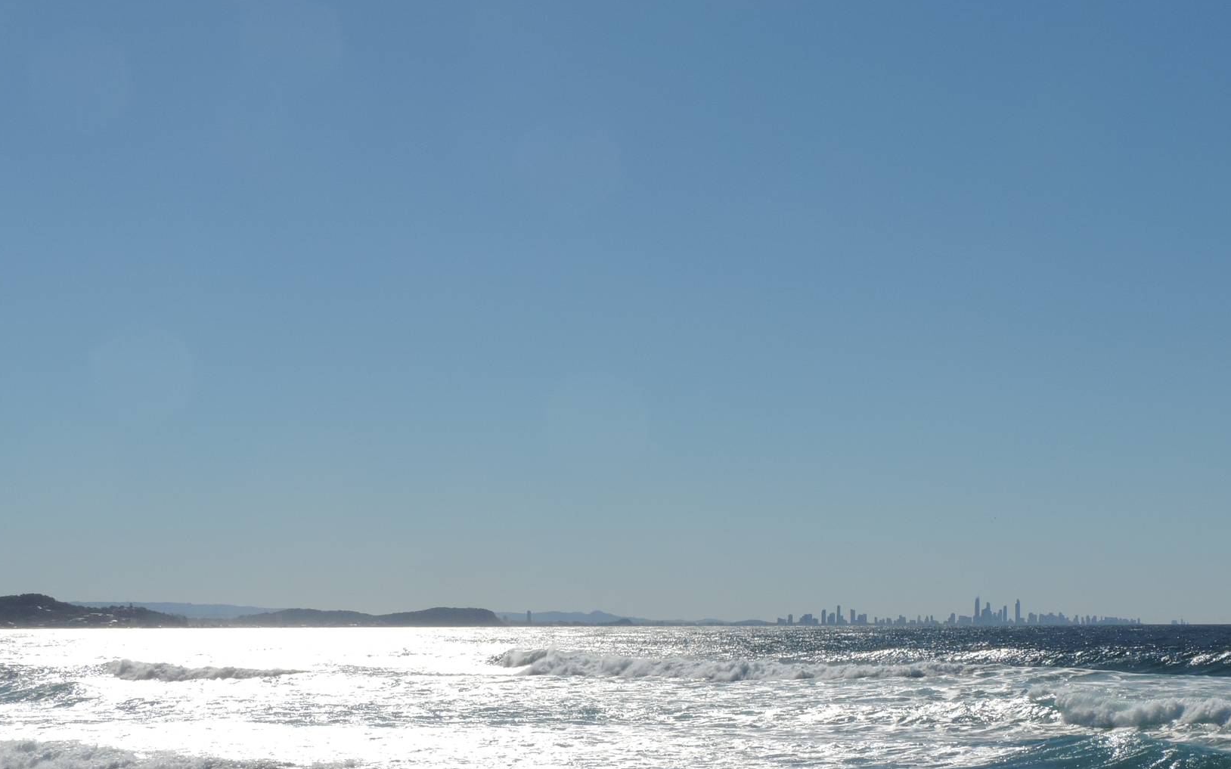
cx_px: 719
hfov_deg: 29.3
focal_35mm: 70
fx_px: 2348
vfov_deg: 18.4
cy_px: 657
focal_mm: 7.6
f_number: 5.4
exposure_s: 1/1250
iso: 80
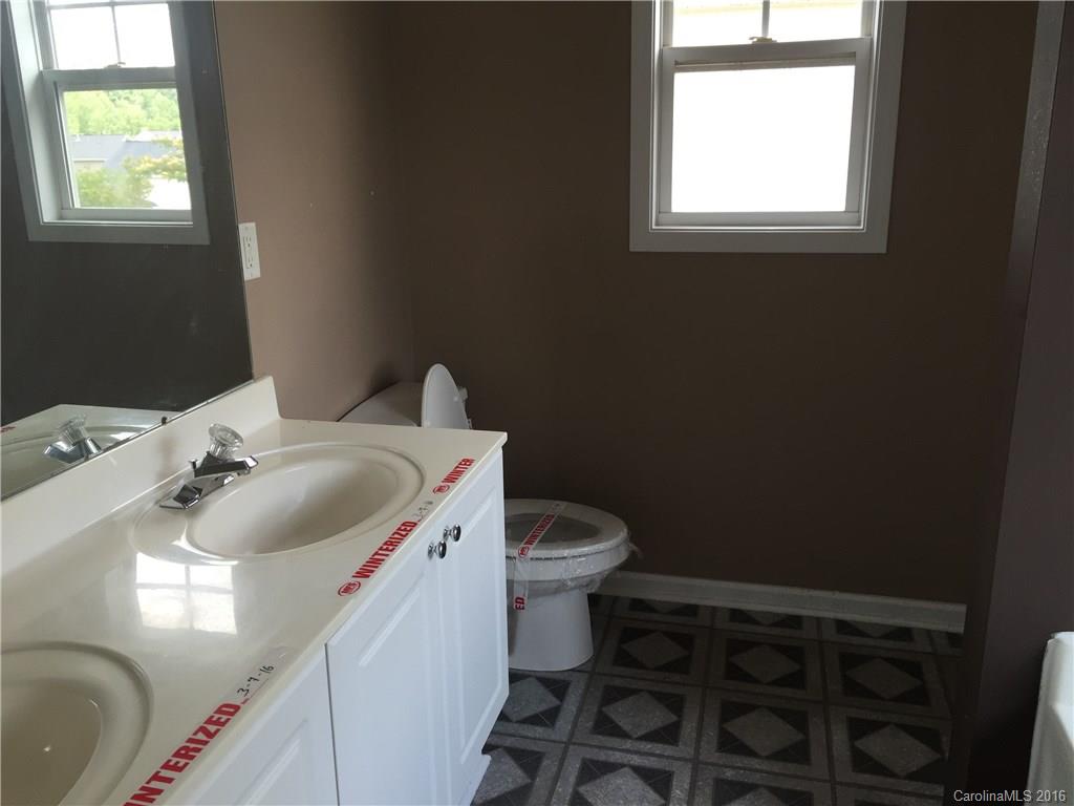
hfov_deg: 61.7
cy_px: 403
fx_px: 900
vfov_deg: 48.2
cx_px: 537
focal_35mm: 29
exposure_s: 1/120
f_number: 2.2
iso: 50
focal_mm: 4.15
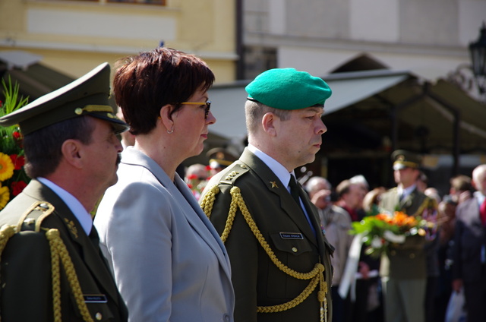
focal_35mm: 188
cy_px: 161
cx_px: 243
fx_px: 2526
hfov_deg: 11.0
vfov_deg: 7.3
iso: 100
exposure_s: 1/200
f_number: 5.6
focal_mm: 125
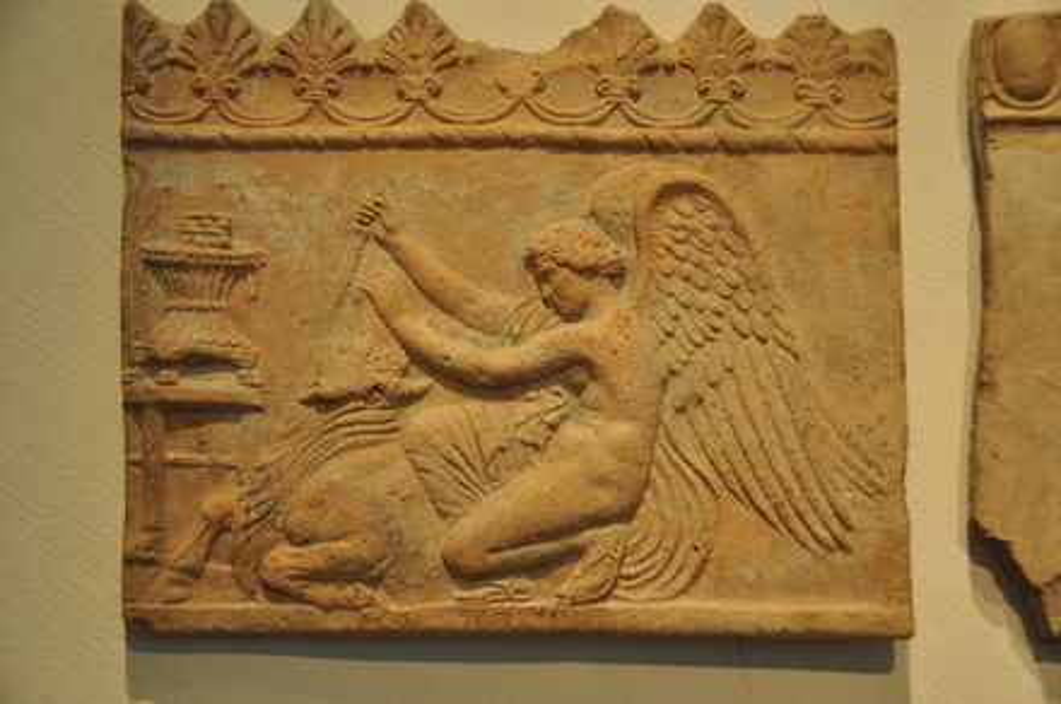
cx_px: 530
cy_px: 352
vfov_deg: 19.7
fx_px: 2031
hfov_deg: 29.3
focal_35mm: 69
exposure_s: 1/100
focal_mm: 46
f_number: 5
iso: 500
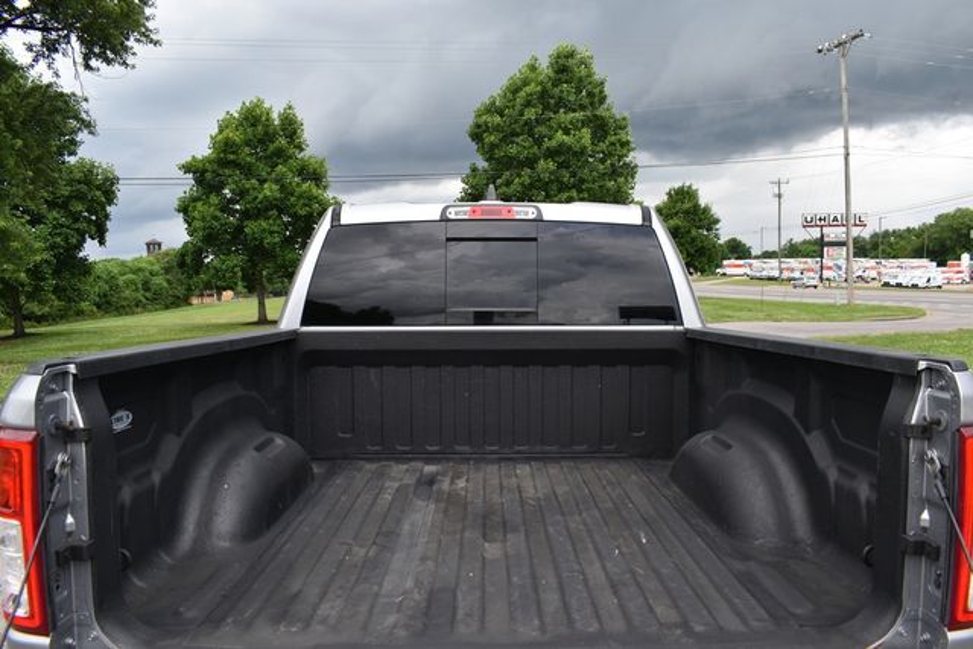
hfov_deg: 67.4
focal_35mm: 27
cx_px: 486
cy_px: 324
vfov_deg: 48.0
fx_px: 730
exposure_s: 1/250
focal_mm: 18
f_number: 7.1
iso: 200
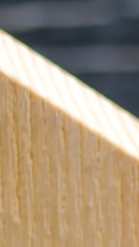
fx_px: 3355
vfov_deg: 4.2
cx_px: 632
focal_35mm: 512
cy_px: 331
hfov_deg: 2.3
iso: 100
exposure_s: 1/200
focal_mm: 34
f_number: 5
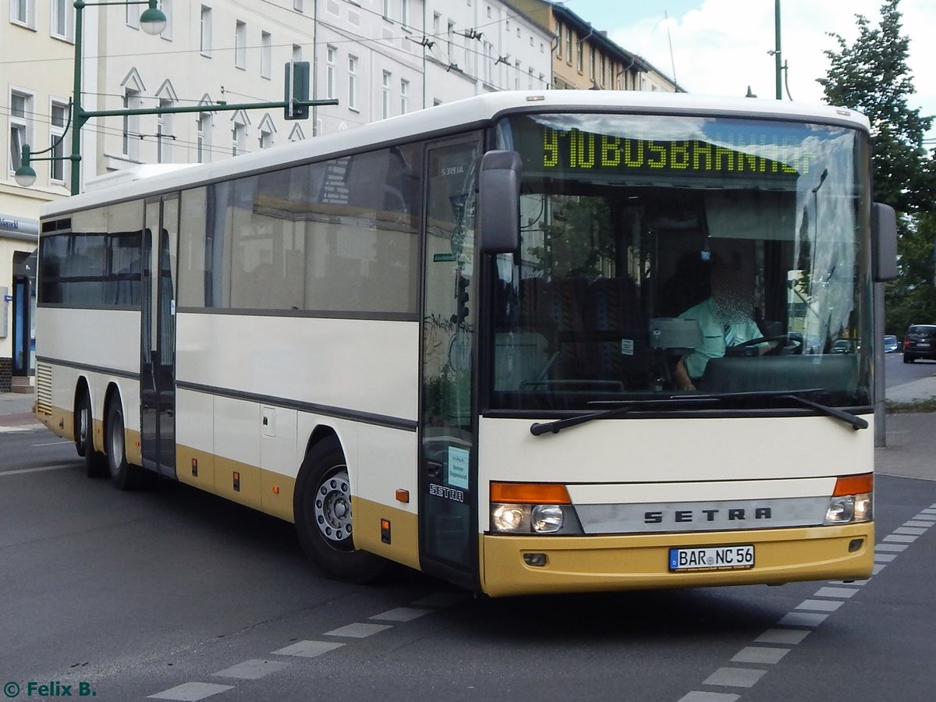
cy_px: 351
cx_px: 468
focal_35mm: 43
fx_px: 1163
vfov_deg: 33.6
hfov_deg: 43.9
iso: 125
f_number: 3.6
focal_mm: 7.7
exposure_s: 1/800
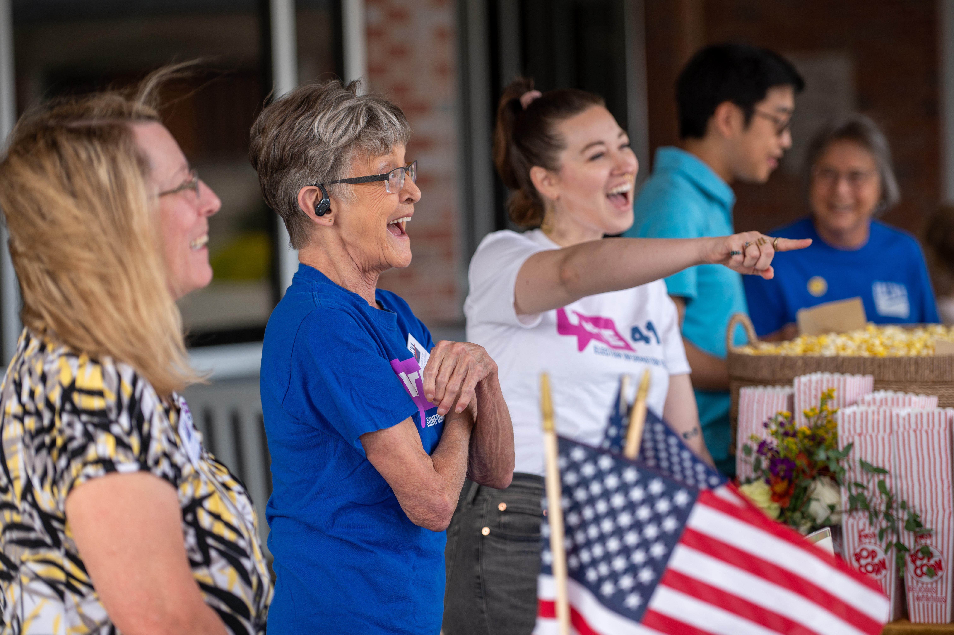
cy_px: 318
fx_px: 3072
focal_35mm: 116
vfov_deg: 11.8
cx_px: 477
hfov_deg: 17.7
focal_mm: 116
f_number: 3.2
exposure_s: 1/500
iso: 200
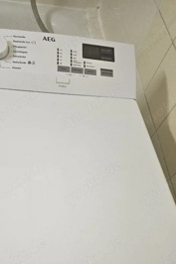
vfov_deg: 51.2
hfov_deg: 35.7
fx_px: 264
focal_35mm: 36
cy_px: 194
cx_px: 38
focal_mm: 5.4
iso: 250
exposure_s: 1/101
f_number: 1.8
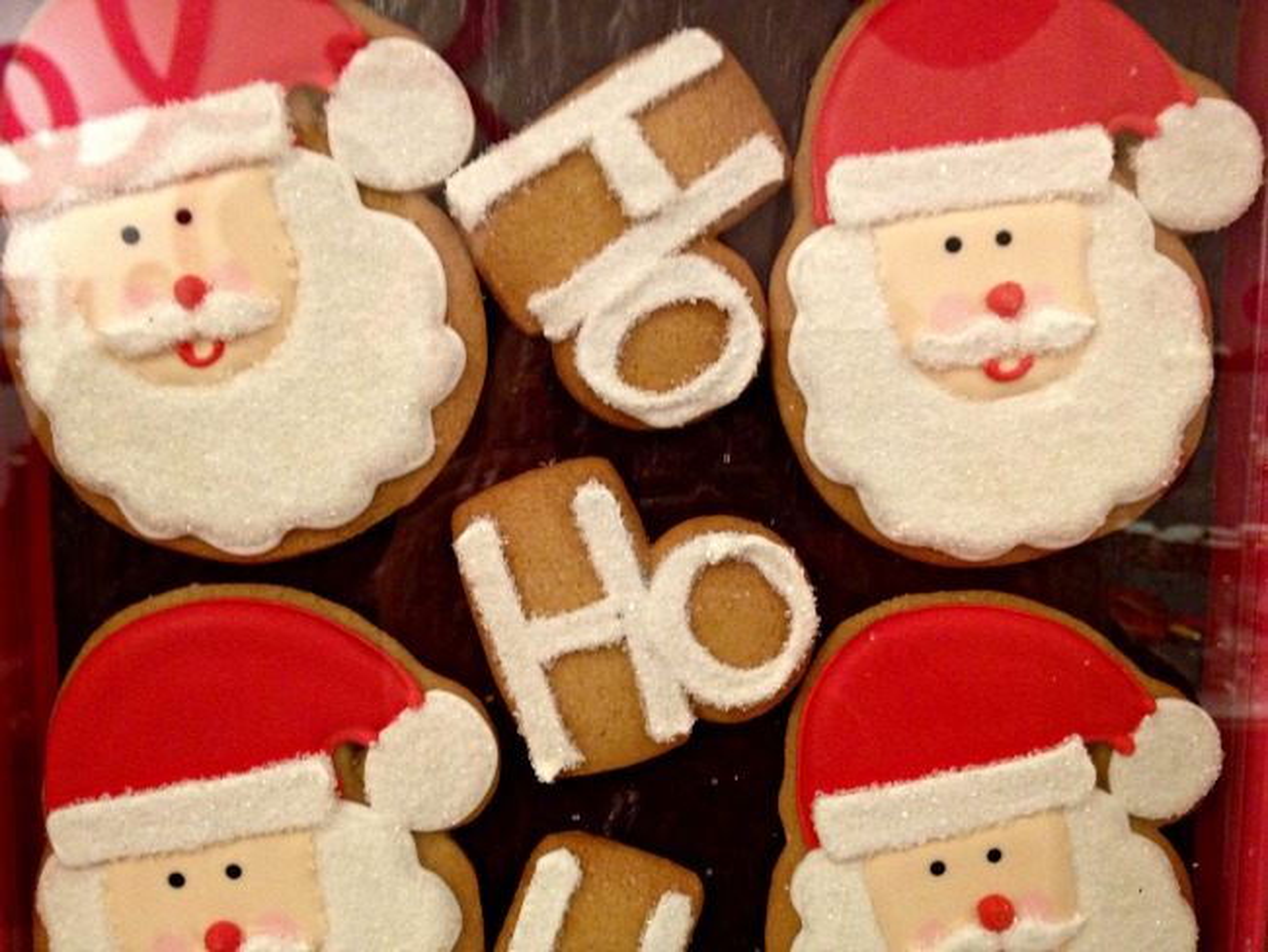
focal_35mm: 35
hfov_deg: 52.6
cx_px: 634
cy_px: 476
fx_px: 1283
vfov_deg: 40.7
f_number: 2.4
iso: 250
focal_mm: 4.28
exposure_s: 1/20
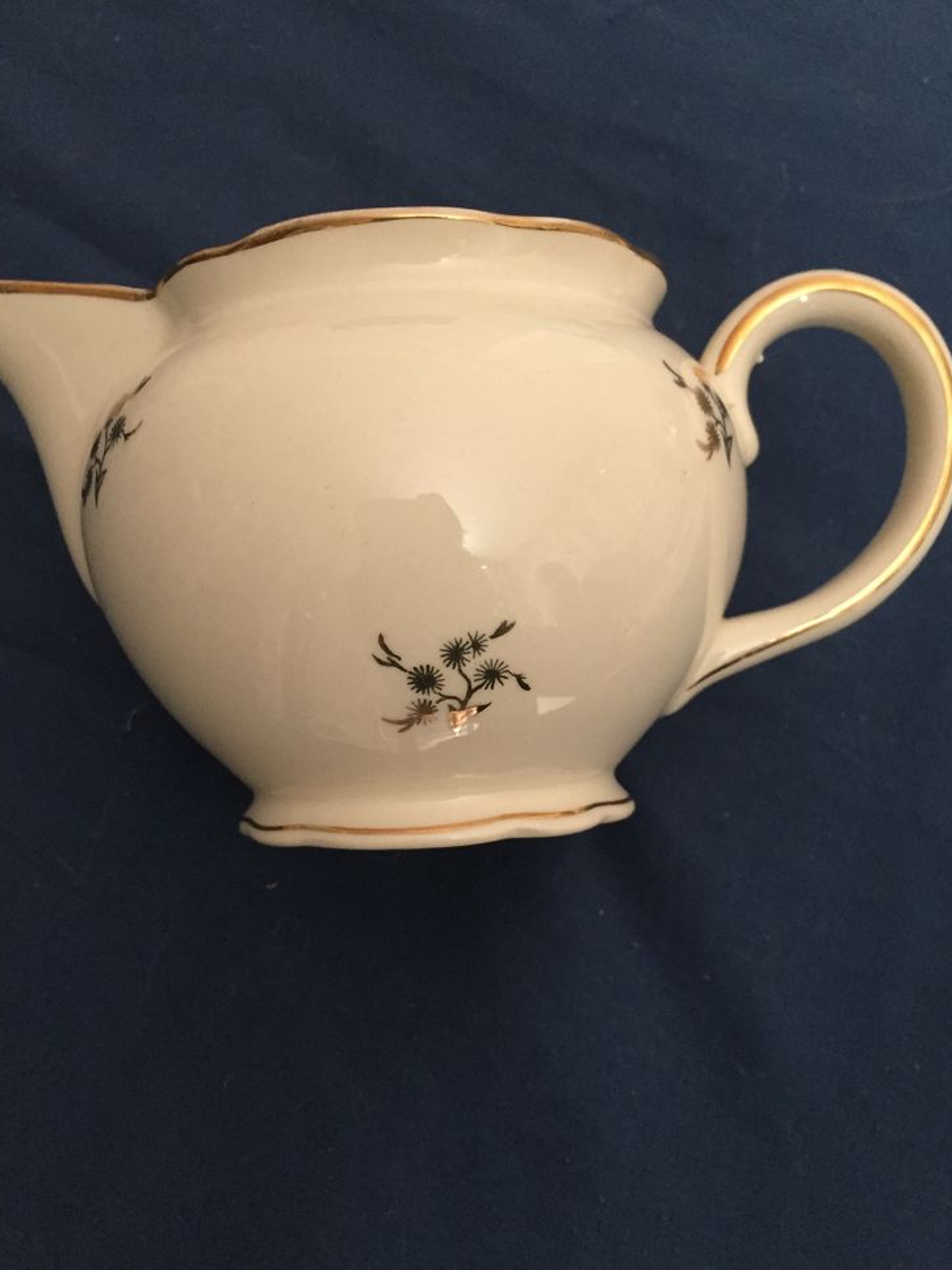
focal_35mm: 30
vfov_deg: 60.0
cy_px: 633
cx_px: 482
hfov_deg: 46.8
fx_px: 1100
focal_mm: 4.15
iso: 250
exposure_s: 1/20
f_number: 2.2
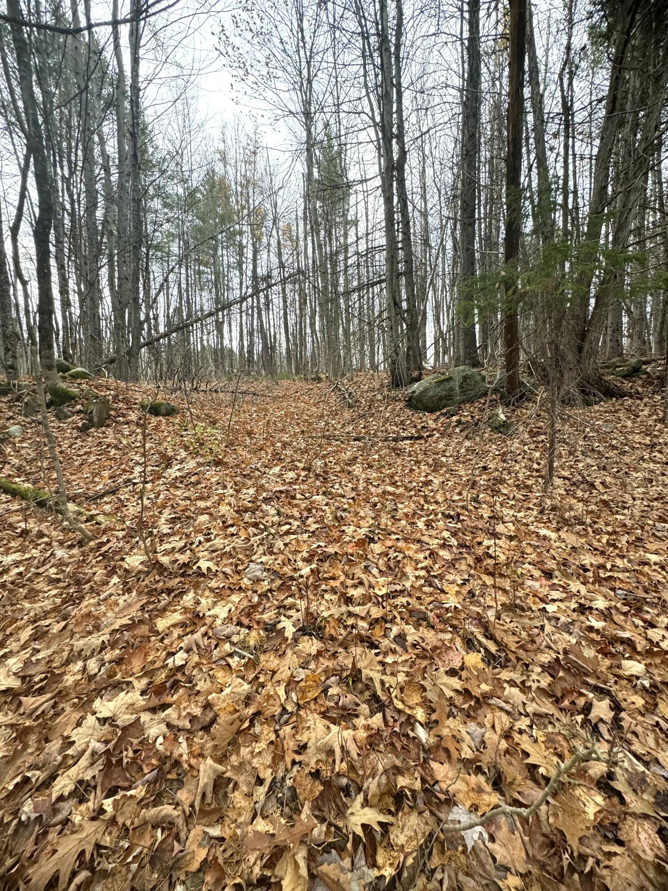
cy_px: 446
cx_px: 334
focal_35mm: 14
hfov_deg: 85.7
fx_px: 360
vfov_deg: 102.1
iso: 160
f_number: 2.2
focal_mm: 2.22
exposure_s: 1/99
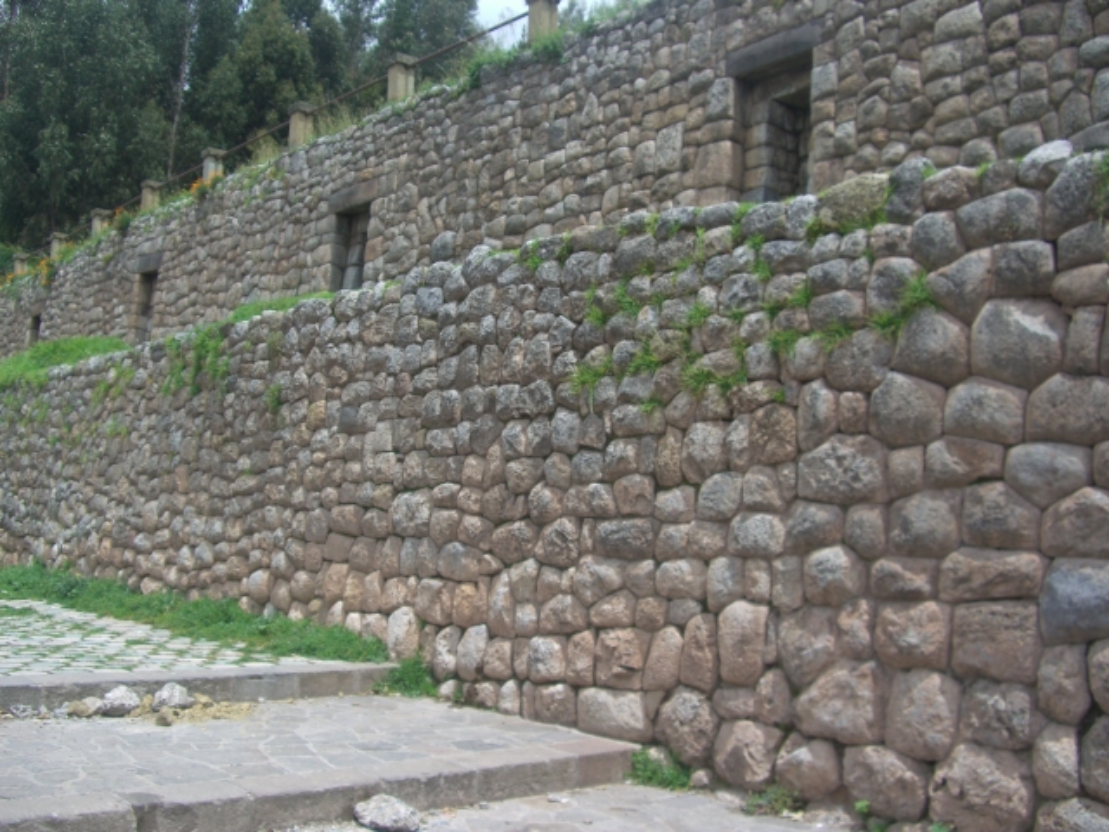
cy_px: 416
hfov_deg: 49.0
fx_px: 1217
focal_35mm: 38
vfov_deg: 37.7
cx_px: 554
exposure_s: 1/200
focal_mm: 7.9
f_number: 5.6
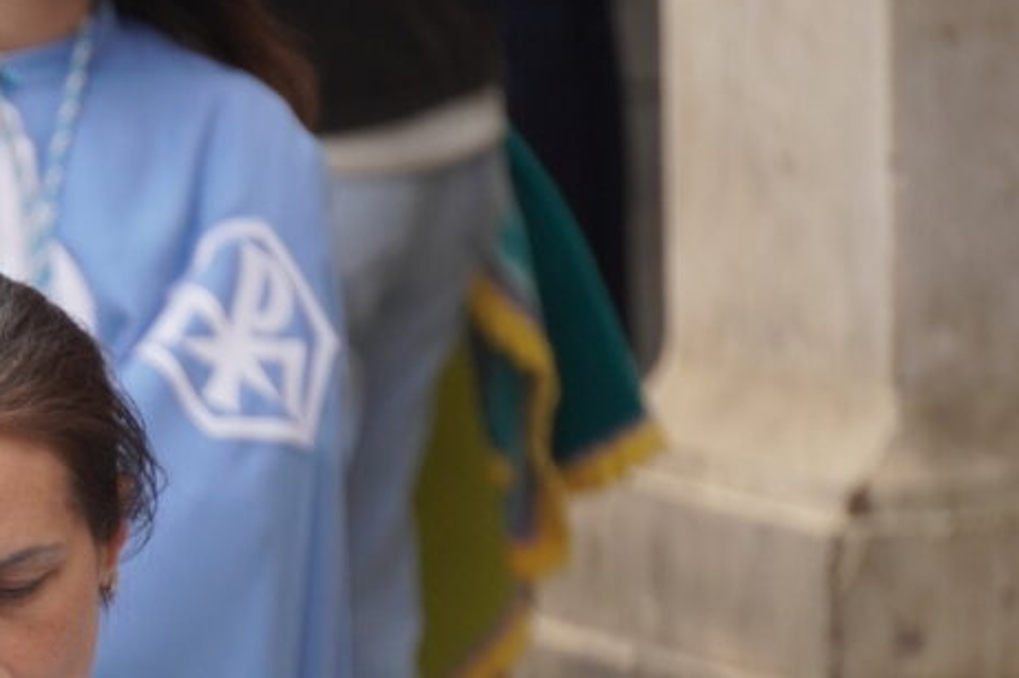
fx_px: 24729
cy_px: 860
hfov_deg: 2.4
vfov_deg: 1.6
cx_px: -287
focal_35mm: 874
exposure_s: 1/400
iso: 400
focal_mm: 210
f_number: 6.3
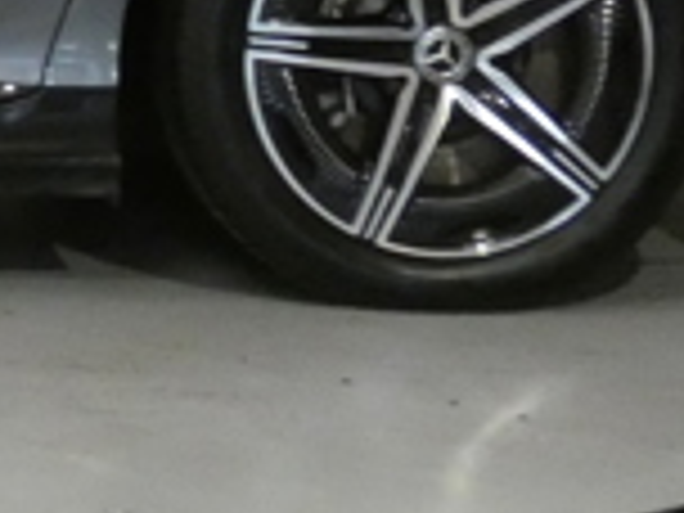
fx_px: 4485
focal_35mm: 227
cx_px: -729
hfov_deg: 8.3
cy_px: -158
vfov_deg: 6.5
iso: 1000
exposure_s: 1/80
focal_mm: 7.8
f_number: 3.7
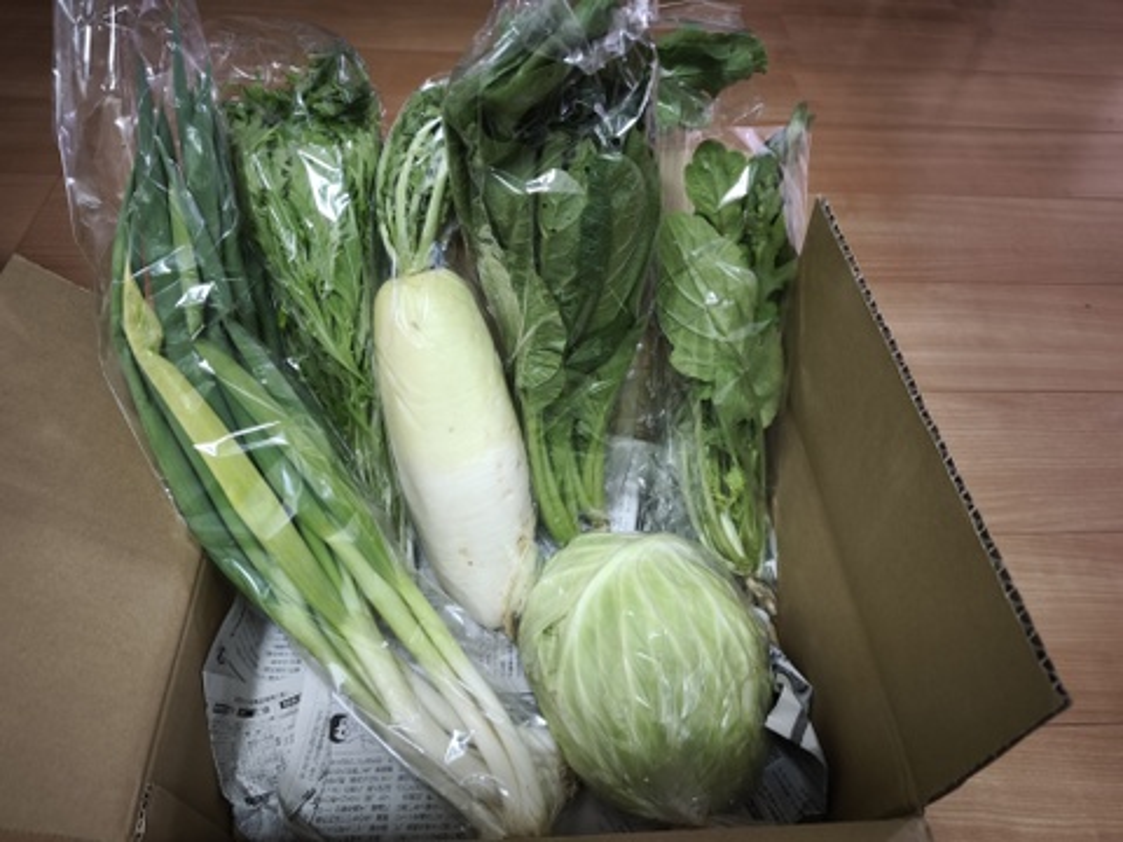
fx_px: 746
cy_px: 421
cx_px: 562
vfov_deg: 58.9
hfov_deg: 73.9
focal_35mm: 23
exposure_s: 1/33.3
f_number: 1.6
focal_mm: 6.57
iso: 640
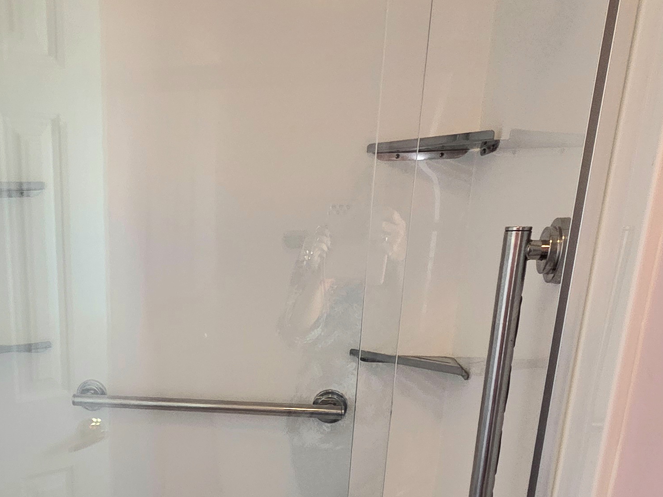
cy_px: 445
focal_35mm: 35
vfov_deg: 38.0
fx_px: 670
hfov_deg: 49.1
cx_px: 118
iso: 250
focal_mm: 2.2
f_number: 2.2
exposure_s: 1/120
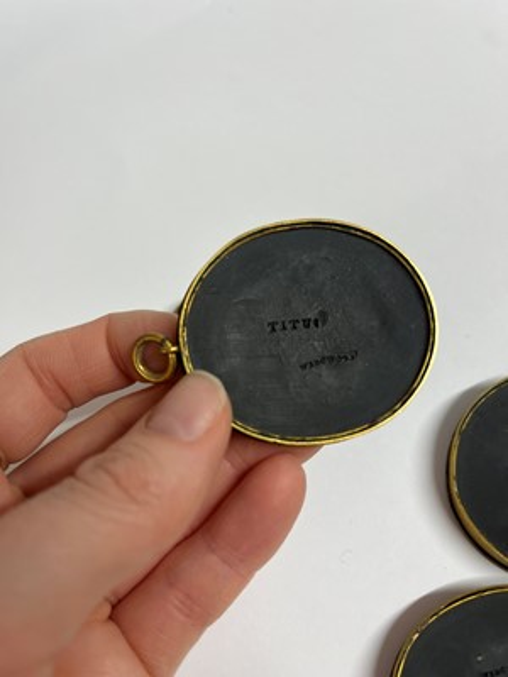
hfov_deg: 53.1
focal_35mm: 26
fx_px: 509
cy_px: 338
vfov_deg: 67.3
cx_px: 254
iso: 64
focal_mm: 5.1
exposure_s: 1/100
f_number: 1.6
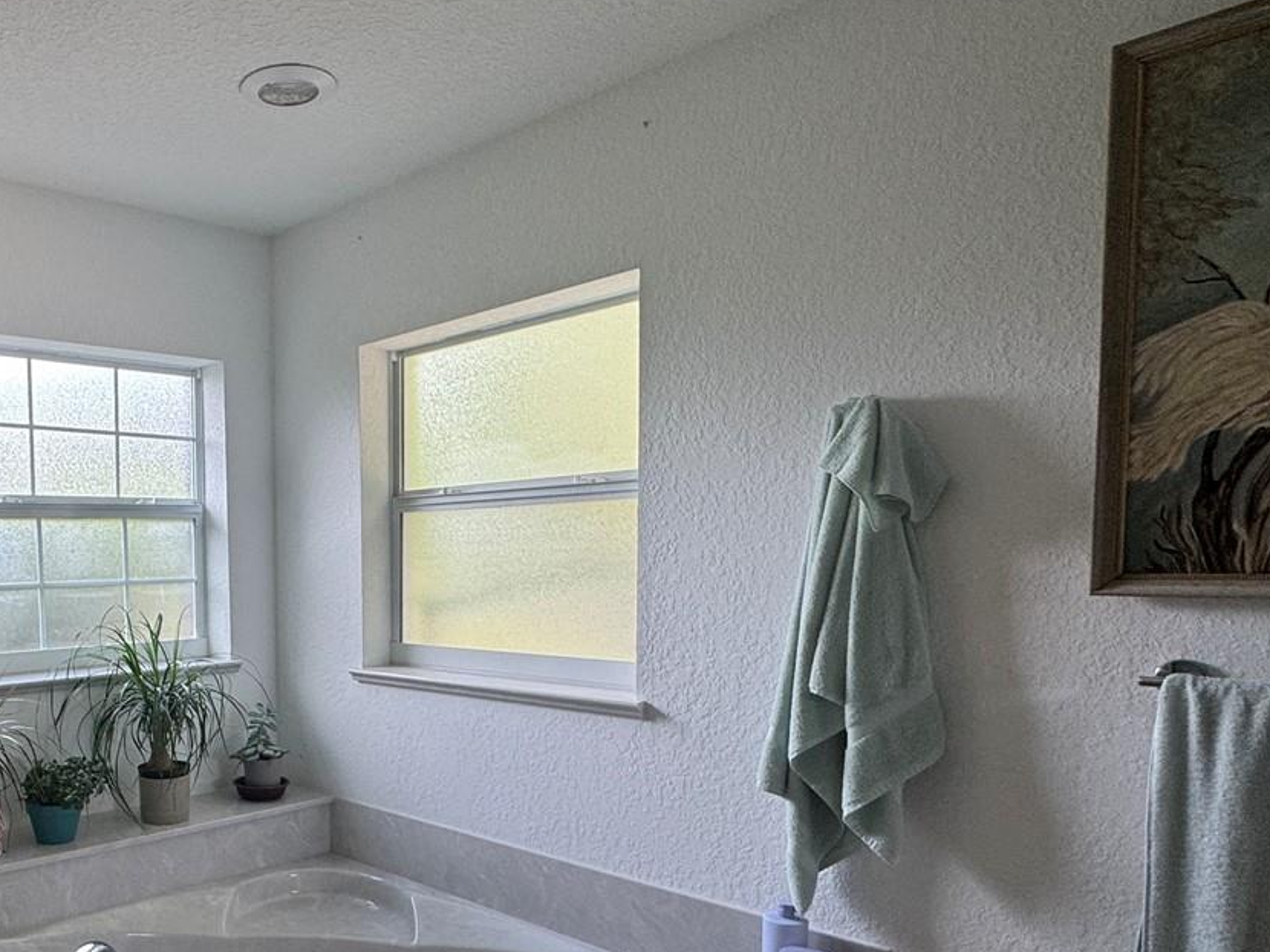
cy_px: 628
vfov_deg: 50.5
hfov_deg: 59.0
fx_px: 990
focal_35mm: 27
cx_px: 214
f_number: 2.2
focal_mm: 2.22
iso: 80
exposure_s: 1/99
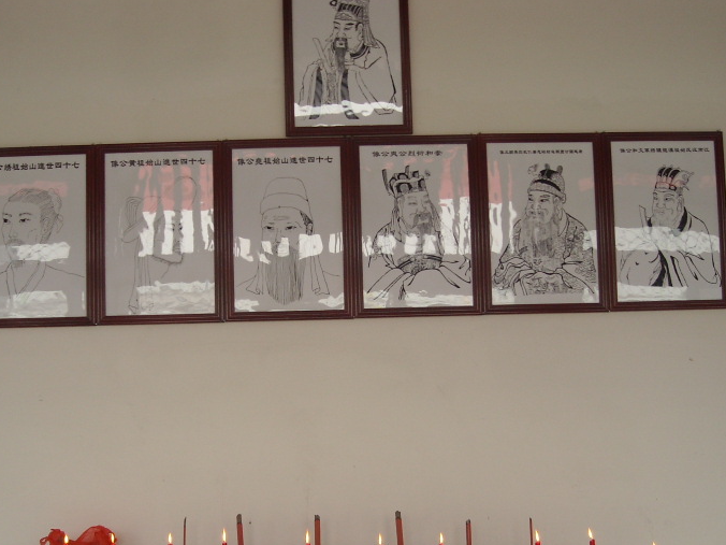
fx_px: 1112
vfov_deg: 27.3
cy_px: 368
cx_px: 347
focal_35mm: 53
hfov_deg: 36.2
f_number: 2.8
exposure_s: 1/60
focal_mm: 5.7
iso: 84
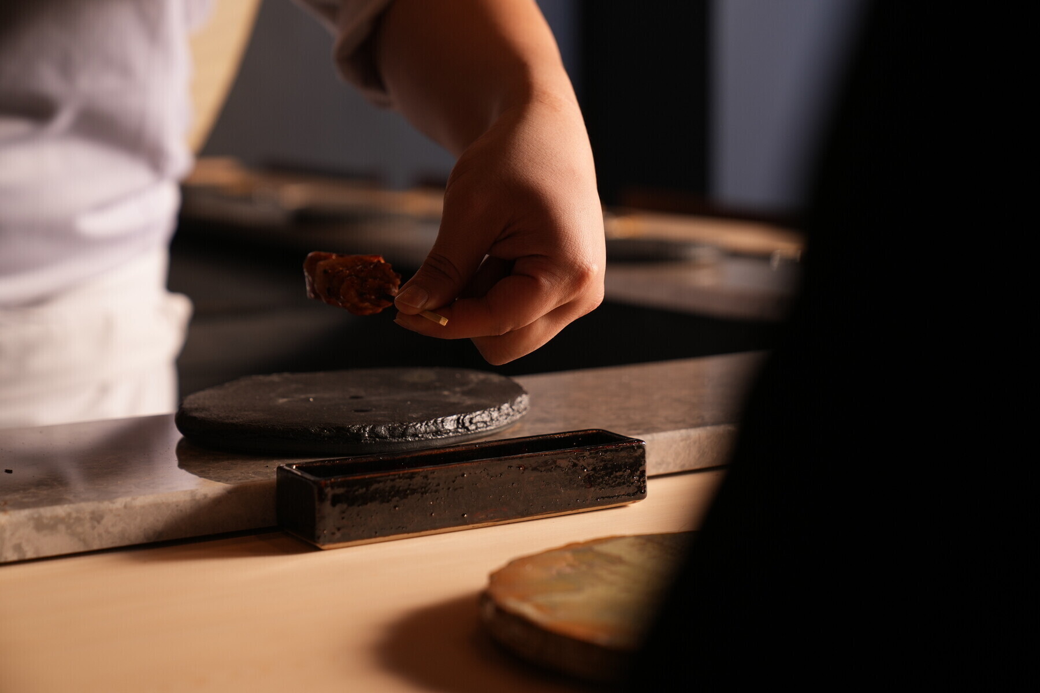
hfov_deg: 28.8
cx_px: 520
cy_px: 346
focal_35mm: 70
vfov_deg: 19.5
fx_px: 2022
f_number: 4
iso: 250
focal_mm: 70
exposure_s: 1/100
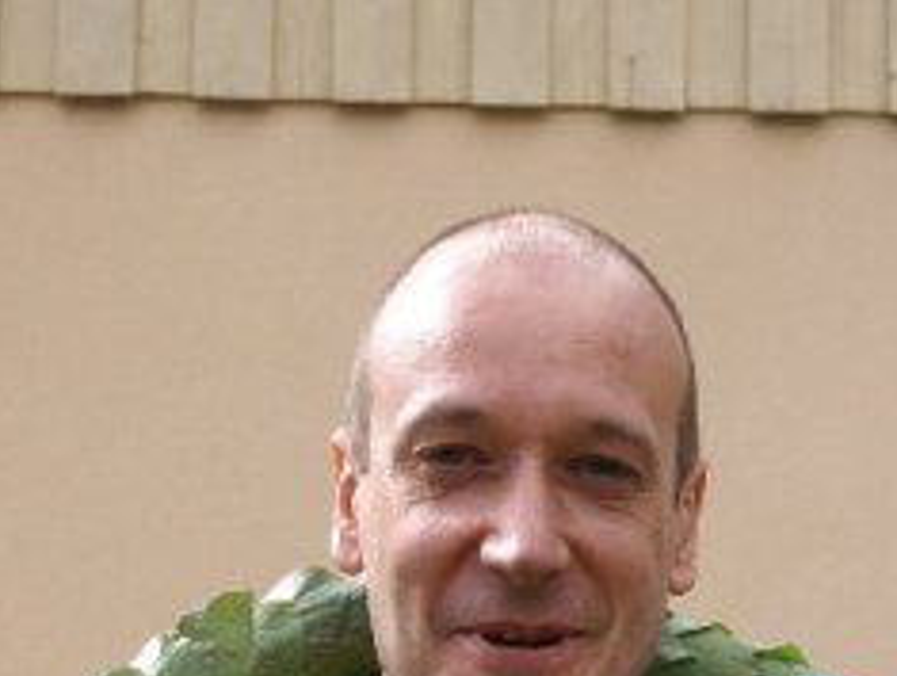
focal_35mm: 103
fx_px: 2673
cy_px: 663
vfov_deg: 14.2
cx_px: 523
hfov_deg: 19.0
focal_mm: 28
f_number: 7.1
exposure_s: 1/160
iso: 100
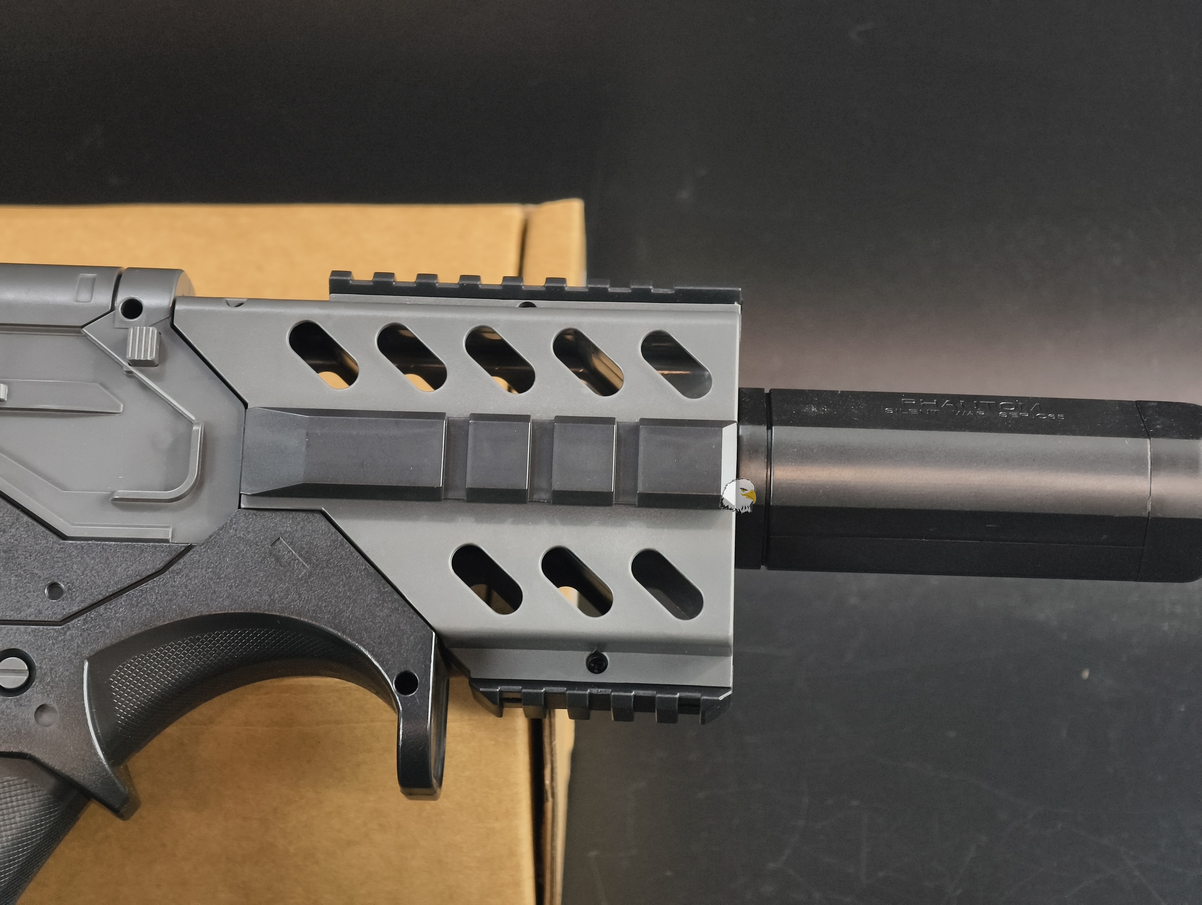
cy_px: 452
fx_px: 2956
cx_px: 601
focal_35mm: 85
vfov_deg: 17.4
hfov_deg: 23.0
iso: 1077
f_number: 2.67
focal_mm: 22.48
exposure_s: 1/17.1
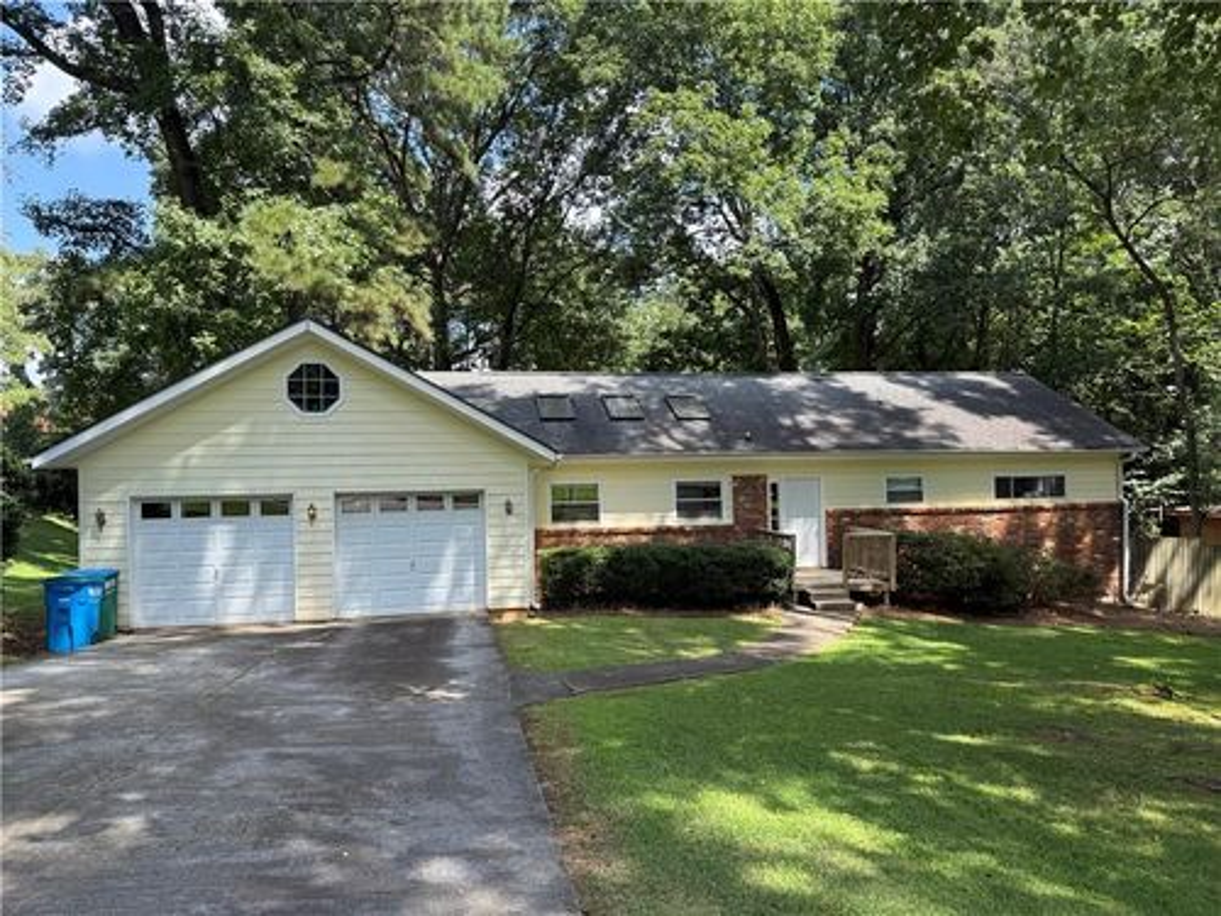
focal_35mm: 24
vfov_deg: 56.8
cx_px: 610
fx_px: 847
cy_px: 458
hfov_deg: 71.6
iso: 80
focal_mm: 6.76
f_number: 1.78
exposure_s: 1/840
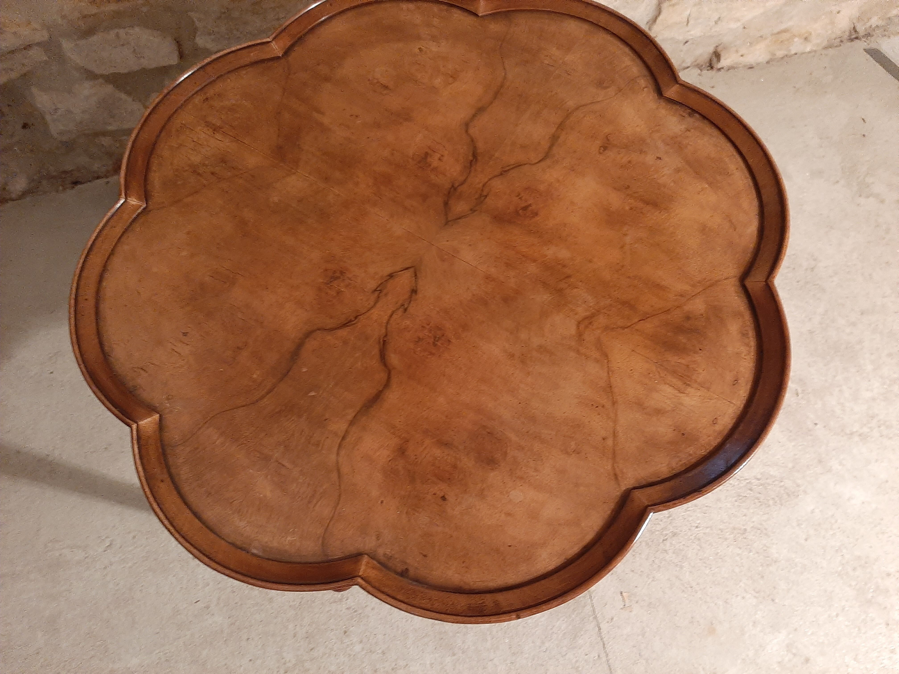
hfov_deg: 67.3
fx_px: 675
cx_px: 450
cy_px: 337
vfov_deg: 53.1
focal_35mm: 26
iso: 250
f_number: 1.7
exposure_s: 1/25
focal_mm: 3.93
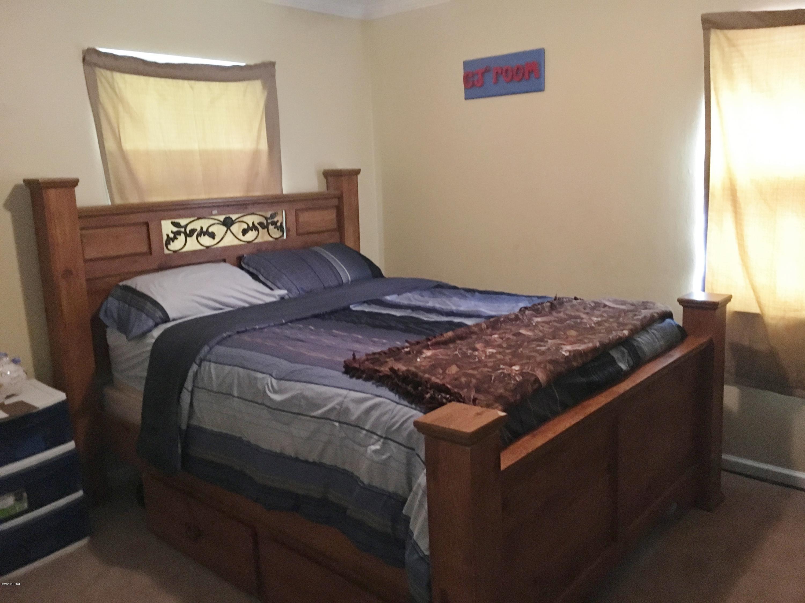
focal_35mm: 29
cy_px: 302
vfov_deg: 48.2
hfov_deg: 61.7
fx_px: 674
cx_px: 402
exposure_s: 1/15
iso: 320
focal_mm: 4.15
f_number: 2.2
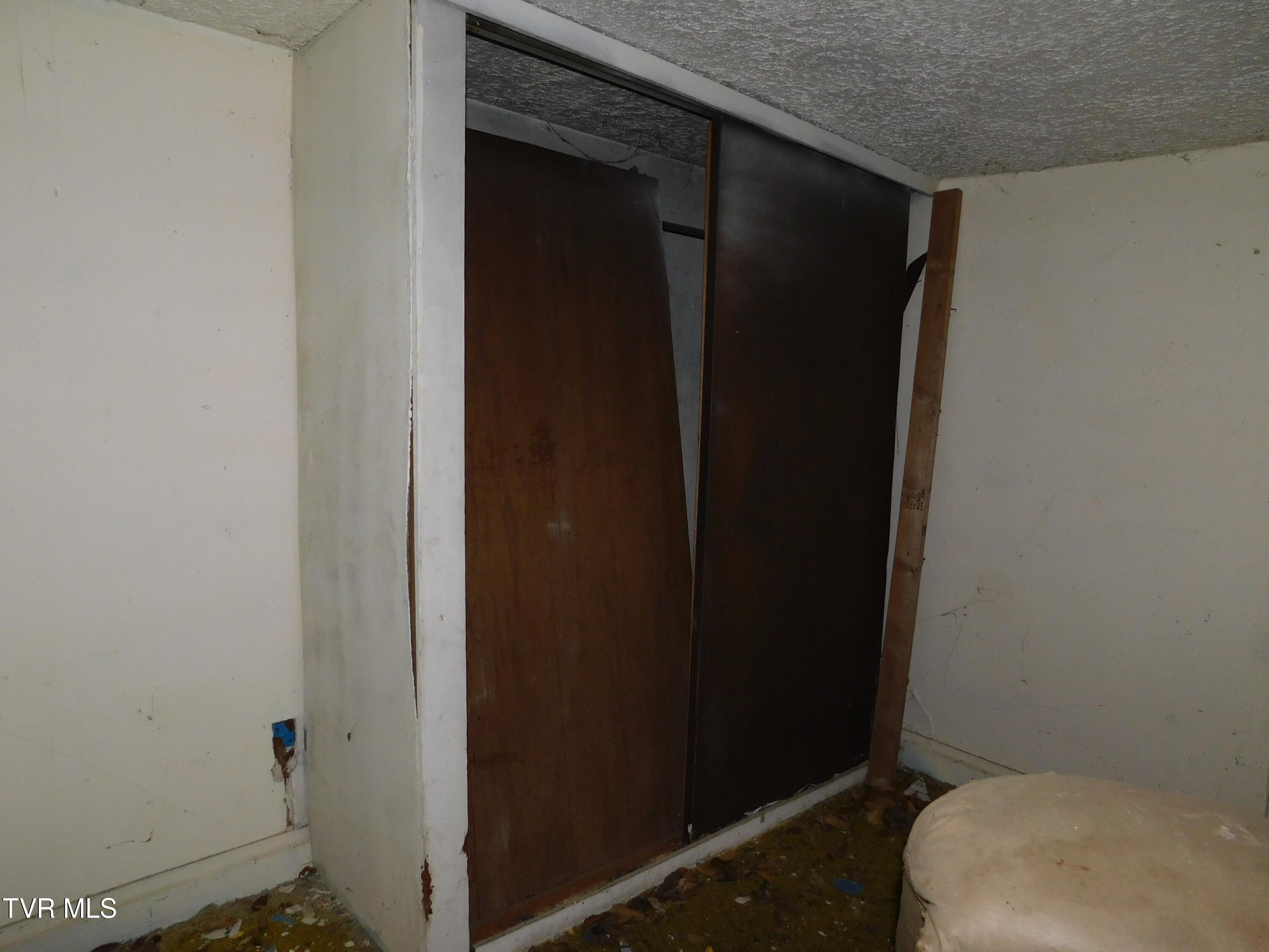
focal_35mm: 23
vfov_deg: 58.9
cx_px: 634
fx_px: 843
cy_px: 476
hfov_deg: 73.9
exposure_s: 1/30
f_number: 3
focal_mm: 4
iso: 200
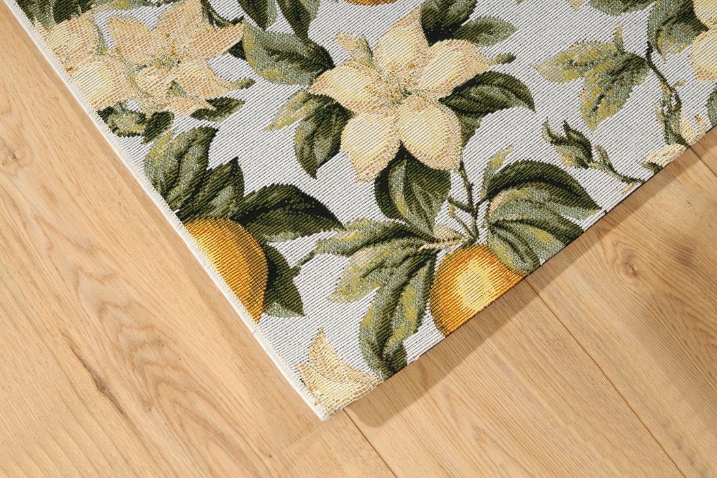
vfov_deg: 25.3
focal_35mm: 54
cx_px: 353
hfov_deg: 37.2
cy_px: 239
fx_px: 1065
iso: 500
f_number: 25
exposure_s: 1/160
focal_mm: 35
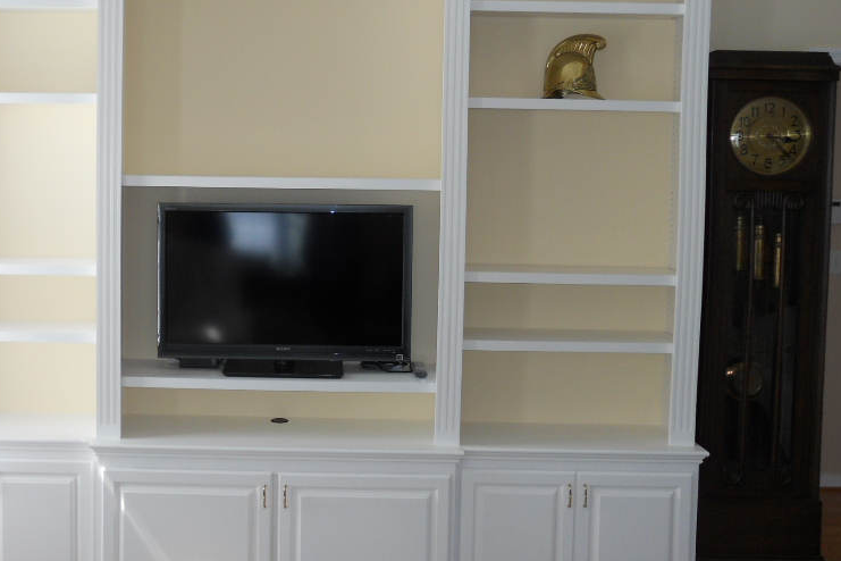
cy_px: 226
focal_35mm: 46
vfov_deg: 29.2
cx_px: 301
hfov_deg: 42.3
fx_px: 1075
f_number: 3.5
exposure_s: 1/30
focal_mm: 5.8
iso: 100
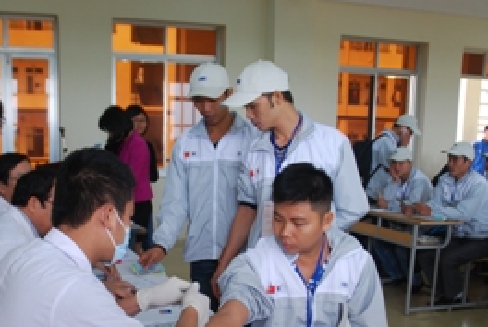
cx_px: 196
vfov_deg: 28.6
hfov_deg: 42.5
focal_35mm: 46
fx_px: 625
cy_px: 272
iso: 200
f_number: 4
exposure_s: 1/60
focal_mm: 18
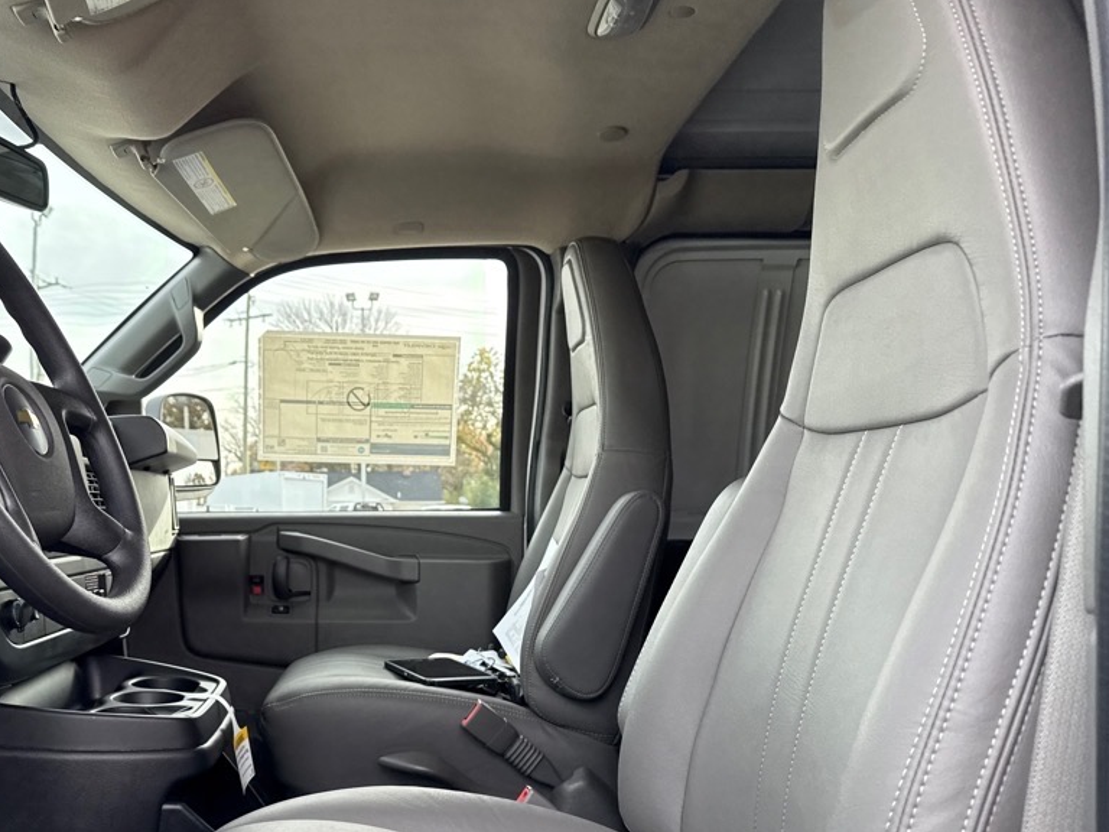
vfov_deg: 43.8
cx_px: 399
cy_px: 526
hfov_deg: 56.0
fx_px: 1025
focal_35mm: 32
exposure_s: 1/212
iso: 64
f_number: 1.78
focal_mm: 6.76
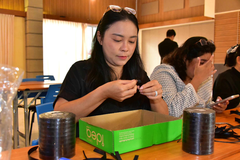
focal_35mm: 40
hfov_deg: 48.4
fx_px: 267
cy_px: 80
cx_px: 120
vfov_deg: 33.4
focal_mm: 40
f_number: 6.3
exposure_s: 1/100
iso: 8000
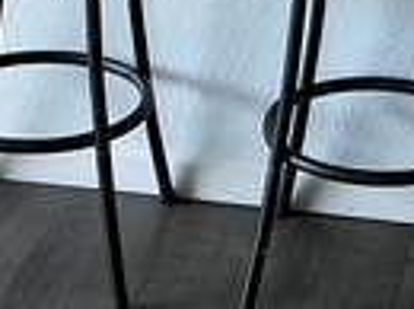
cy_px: -430
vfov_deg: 9.3
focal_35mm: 143
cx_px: 353
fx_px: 1707
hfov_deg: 13.7
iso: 50
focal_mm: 3
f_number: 1.8
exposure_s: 1/120
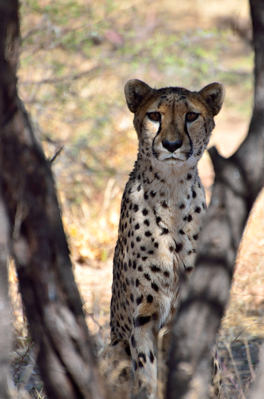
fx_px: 4973
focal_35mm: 450
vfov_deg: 4.6
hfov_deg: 3.0
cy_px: 200
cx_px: 132
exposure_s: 1/320
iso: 160
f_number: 5.6
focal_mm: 300
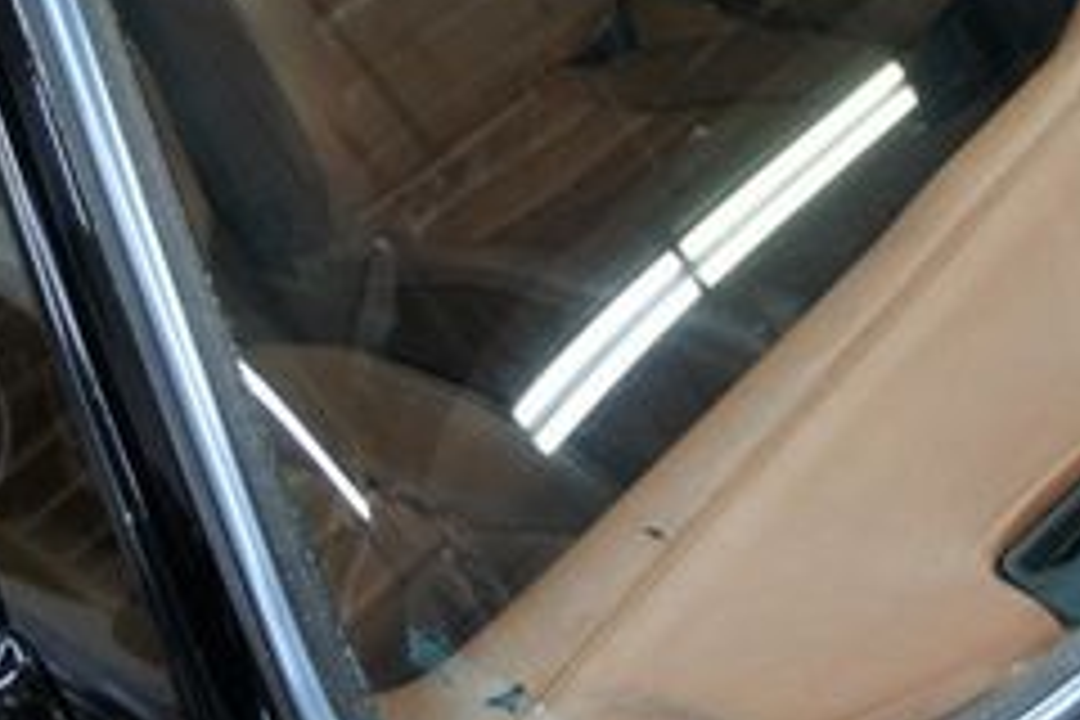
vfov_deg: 18.7
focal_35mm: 72
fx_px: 2160
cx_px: 616
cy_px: 104
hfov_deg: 28.0
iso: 400
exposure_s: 1/30
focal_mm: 18
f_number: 3.5
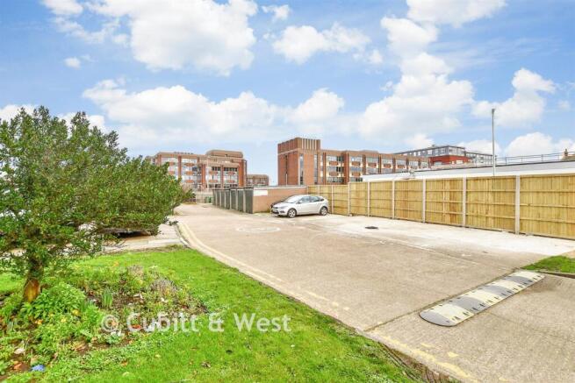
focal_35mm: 16
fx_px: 256
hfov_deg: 96.7
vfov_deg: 73.8
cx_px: 288
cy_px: 192
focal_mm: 11
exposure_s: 1/60
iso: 160
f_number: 8
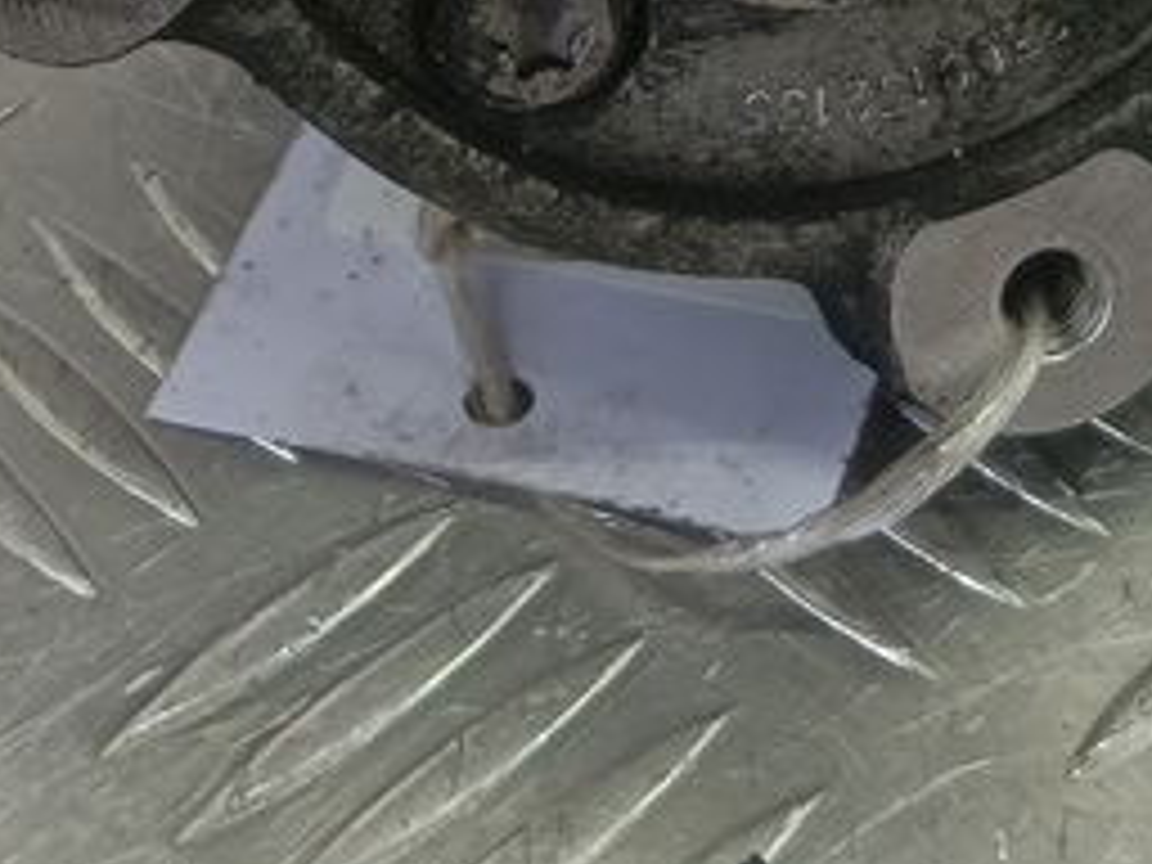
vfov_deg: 12.7
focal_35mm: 108
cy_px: -580
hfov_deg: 18.1
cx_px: 882
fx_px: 3594
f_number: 1.6
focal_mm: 4.11
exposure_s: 1/50
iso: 96
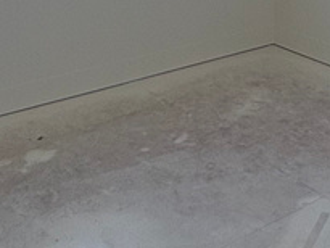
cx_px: 270
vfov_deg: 18.3
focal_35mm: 70
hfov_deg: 27.1
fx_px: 668
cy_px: -142
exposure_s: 1/128
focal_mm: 2.22
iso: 80
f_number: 2.2
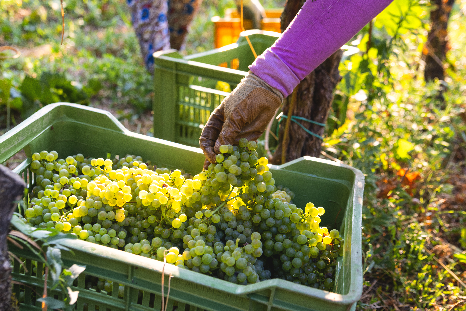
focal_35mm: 47
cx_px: 237
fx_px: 608
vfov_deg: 28.6
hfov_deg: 41.9
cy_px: 155
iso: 200
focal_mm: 46
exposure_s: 1/160
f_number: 4
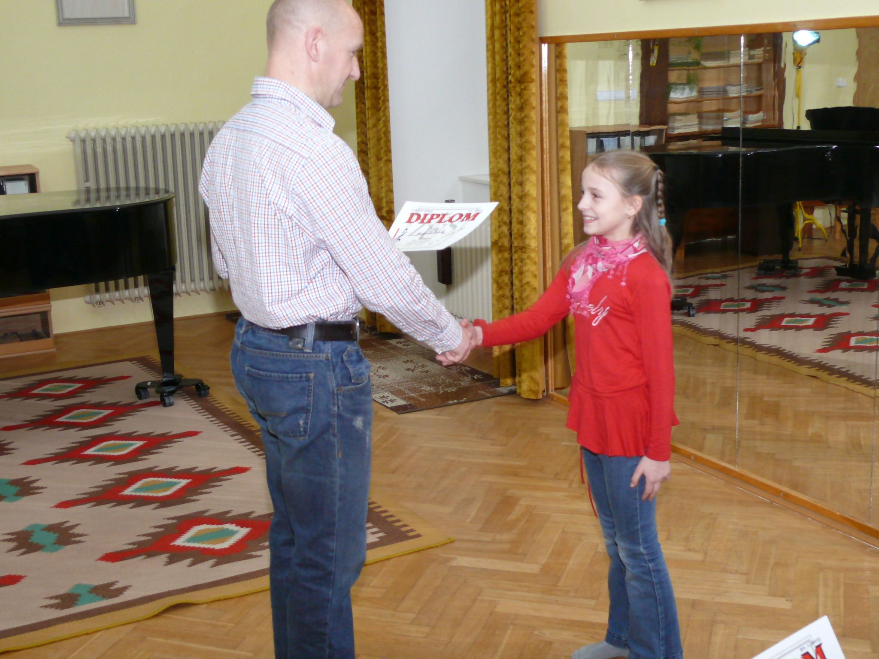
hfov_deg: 40.4
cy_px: 330
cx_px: 440
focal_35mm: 47
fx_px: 1193
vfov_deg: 30.9
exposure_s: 1/30
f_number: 2.8
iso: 200
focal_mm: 8.8
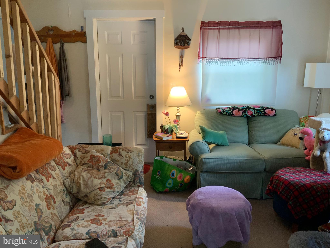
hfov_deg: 61.7
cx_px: 165
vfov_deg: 48.2
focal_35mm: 29
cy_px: 124
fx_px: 276
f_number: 1.8
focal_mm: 3
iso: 125
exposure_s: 1/60
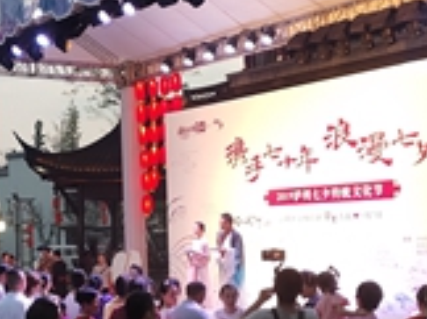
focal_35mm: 71
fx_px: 875
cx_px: 45
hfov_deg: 26.5
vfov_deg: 20.6
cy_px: 210
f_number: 1.79
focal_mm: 4.76
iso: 456
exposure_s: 1/100
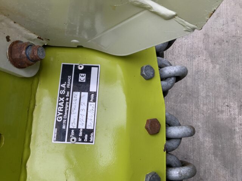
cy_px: 90
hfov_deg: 61.7
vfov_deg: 48.2
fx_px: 203
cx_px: 121
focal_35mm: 29
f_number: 1.8
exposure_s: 1/60
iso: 80
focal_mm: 3
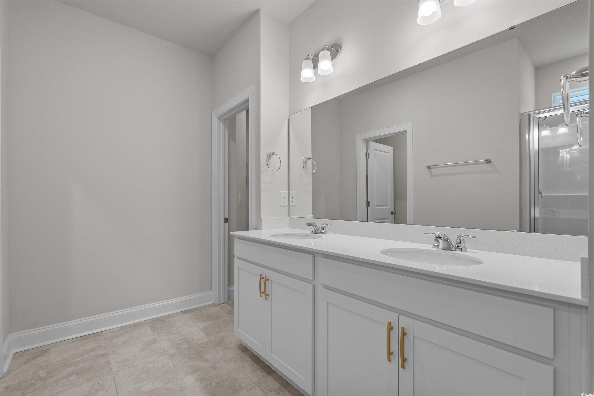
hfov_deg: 96.7
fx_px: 264
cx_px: 297
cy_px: 198
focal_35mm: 16
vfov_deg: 73.7
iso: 800
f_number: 8
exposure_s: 1/15
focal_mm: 16
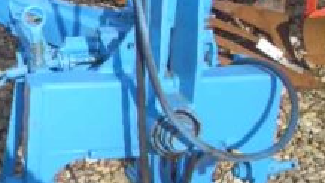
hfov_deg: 29.1
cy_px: -9
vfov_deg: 16.8
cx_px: 42
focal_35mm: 70
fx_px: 604
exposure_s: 1/400
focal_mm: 5.8
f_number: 4.3
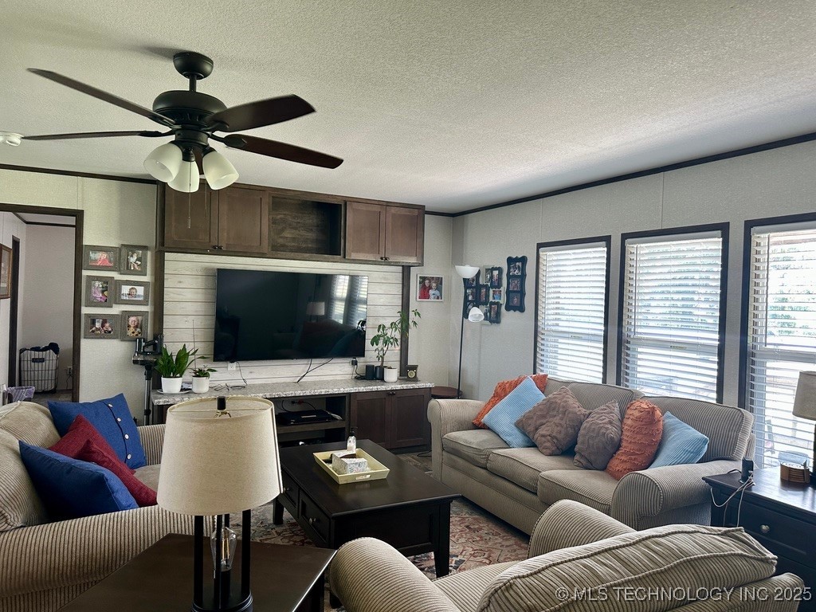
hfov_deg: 71.6
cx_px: 408
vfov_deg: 56.8
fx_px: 566
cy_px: 306
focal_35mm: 24
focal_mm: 6.86
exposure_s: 1/120
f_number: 1.78
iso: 160
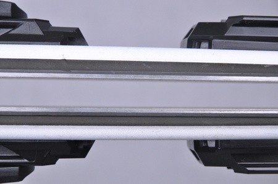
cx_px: 139
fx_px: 1215
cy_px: 92
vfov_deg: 8.7
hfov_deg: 13.1
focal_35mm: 158
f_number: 9.5
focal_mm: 105
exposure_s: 1/125
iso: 3200
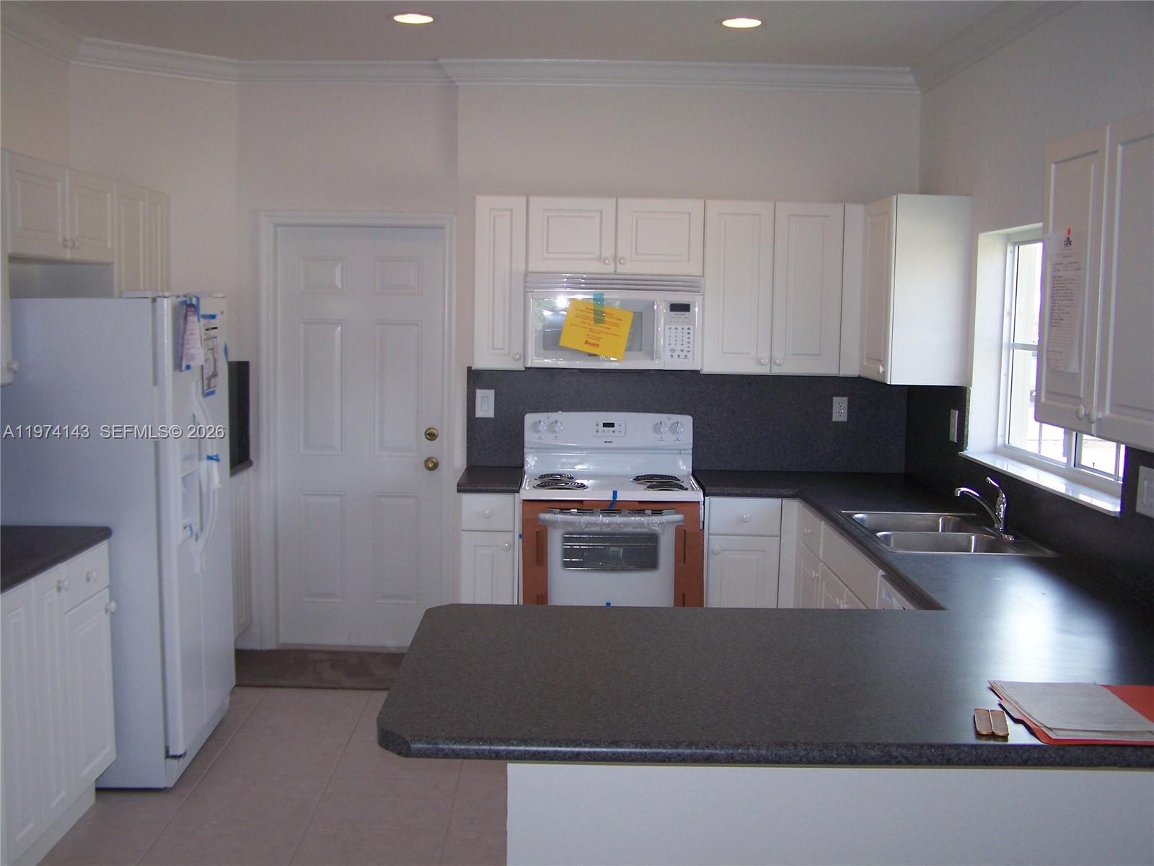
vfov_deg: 37.7
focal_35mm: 38
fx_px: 1267
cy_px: 433
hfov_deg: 49.0
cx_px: 577
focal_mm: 6.3
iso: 80
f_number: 2.8
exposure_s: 1/60
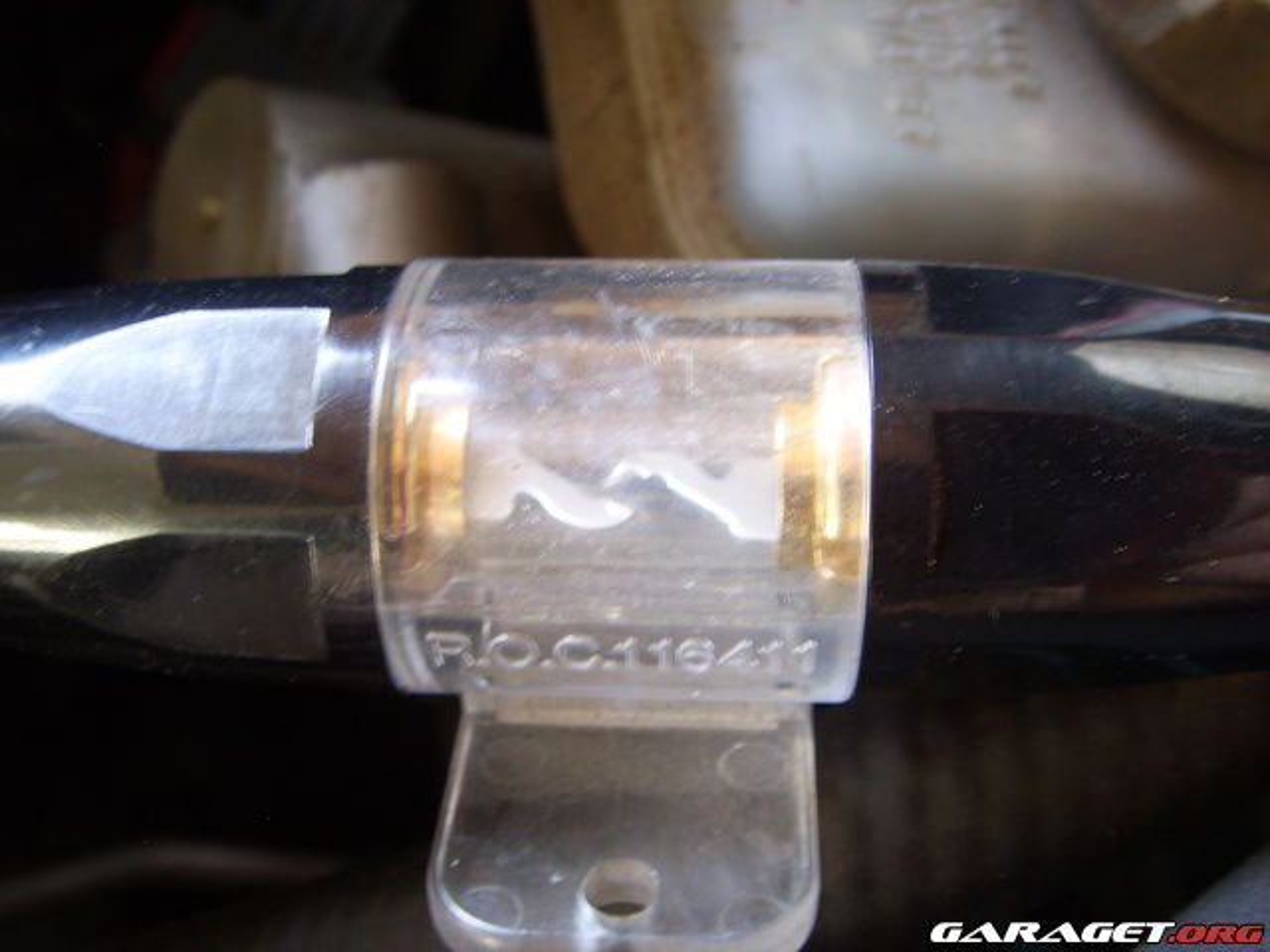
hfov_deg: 47.9
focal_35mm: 39
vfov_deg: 36.8
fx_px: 1431
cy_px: 476
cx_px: 635
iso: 63
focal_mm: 6.6
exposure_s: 1/6
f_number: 3.5
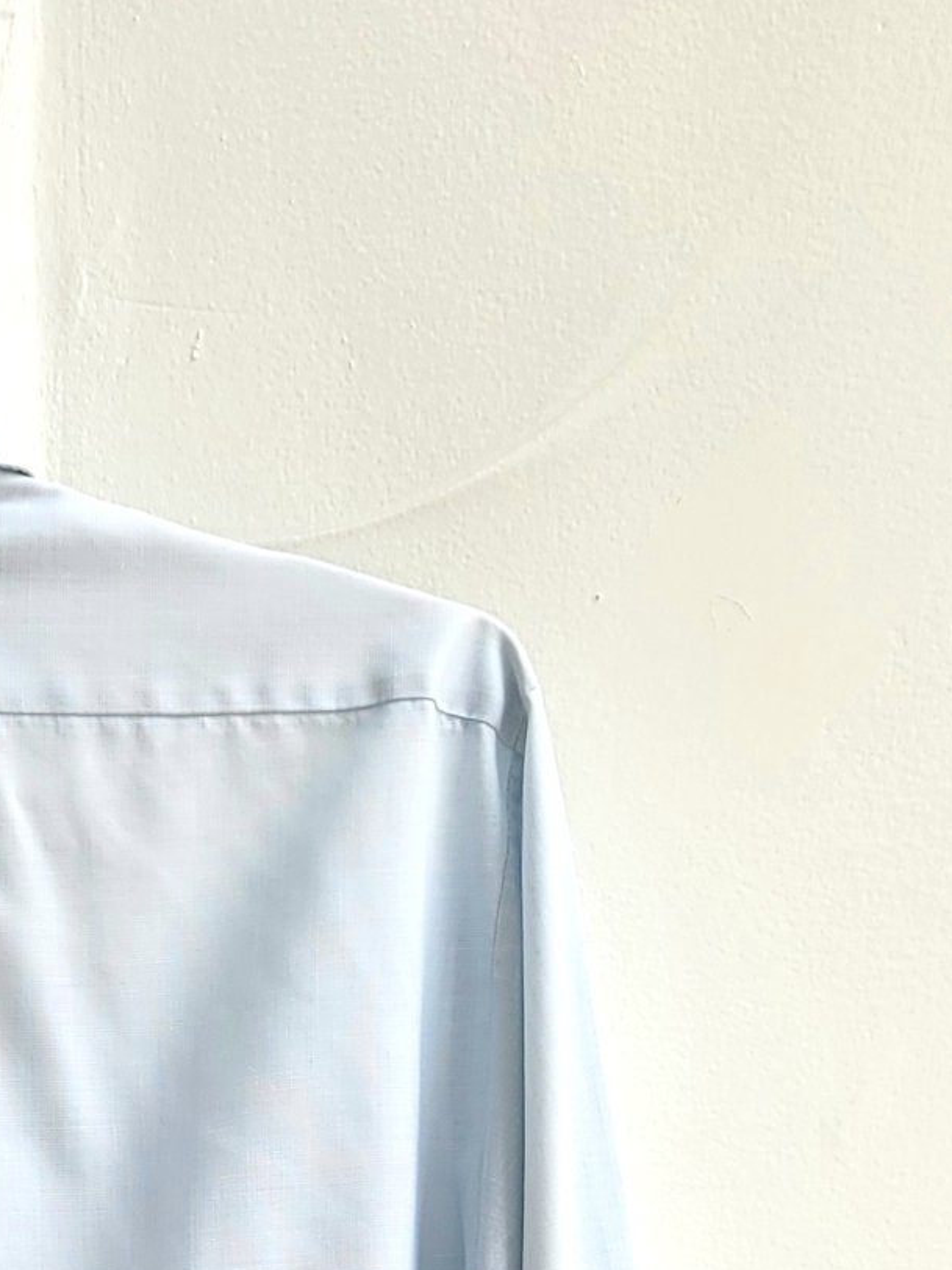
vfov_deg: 20.9
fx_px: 3007
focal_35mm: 82
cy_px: 1789
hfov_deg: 16.9
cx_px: -317
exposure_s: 1/123
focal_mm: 5.4
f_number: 1.8
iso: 40
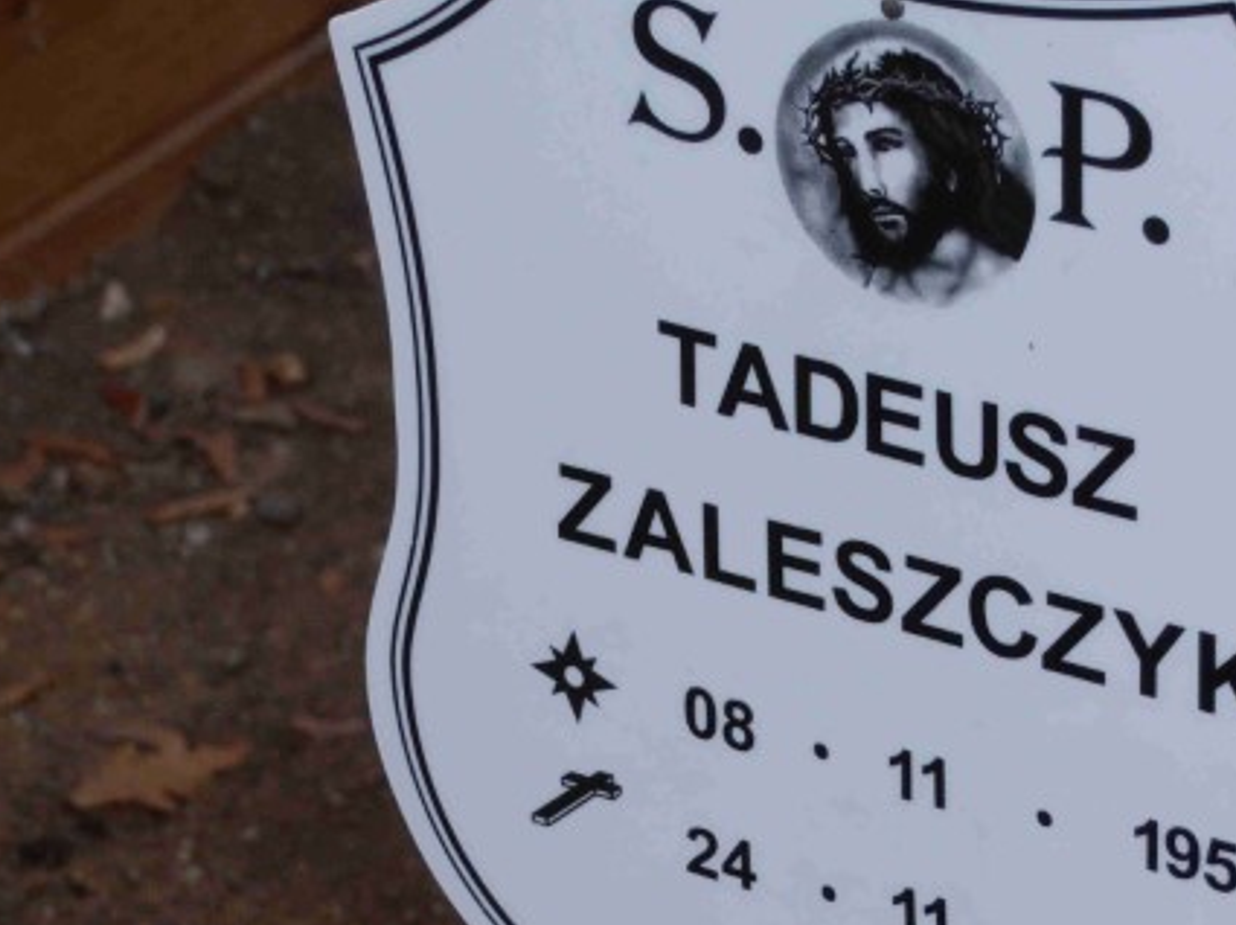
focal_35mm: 208
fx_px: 7421
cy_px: 625
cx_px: 745
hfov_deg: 9.5
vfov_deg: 7.1
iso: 125
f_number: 5.8
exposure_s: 1/80
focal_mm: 24.39
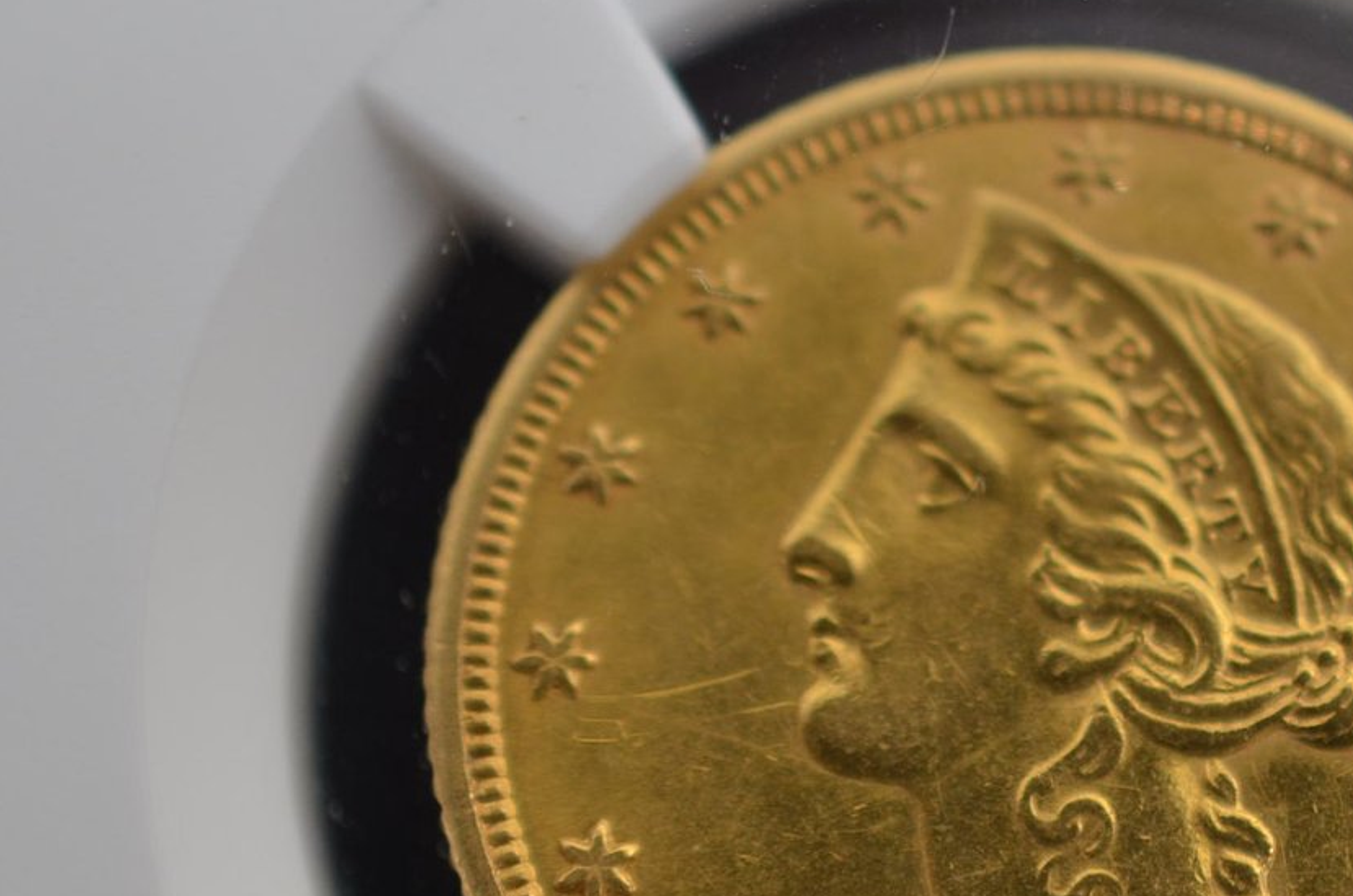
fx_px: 4650
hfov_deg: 16.4
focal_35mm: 124
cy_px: 657
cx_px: 1157
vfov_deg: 11.0
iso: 400
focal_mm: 40
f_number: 4
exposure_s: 1/160
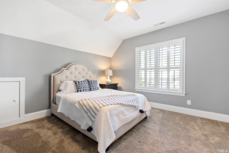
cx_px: 114
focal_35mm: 15
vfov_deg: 77.3
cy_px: 76
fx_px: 95
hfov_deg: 100.4
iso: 100
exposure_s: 1.6
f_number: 8
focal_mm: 10
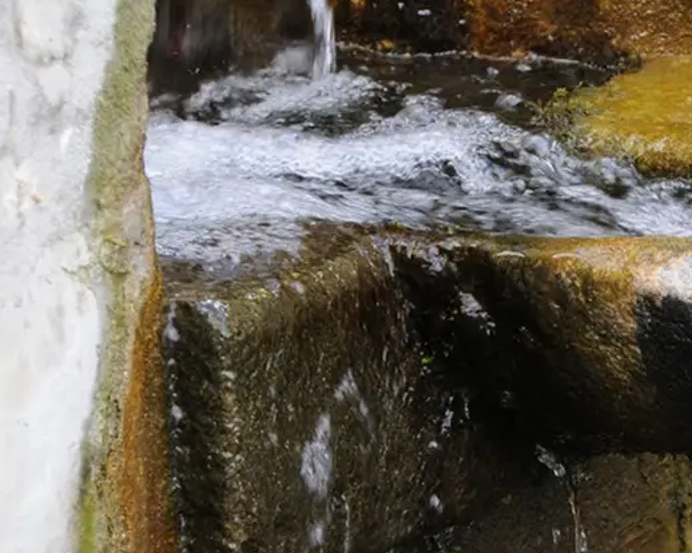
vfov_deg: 6.8
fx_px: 4668
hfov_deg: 8.4
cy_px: 526
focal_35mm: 228
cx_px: 705
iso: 400
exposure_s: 1/125
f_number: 6.3
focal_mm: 70
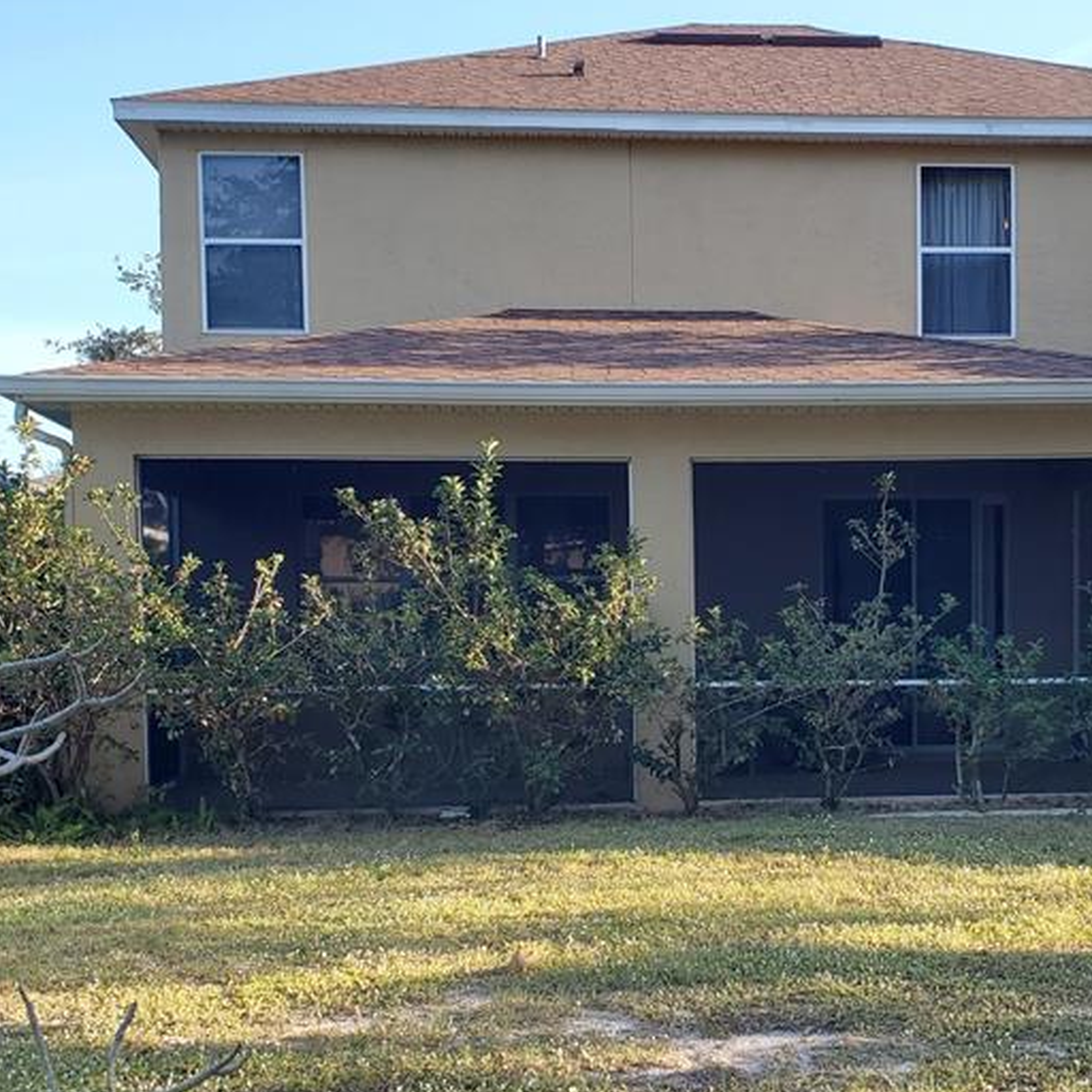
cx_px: 729
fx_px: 1642
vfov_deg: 36.5
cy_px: 695
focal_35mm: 46
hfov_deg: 36.4
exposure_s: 1/307
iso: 50
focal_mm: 4.3
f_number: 2.4
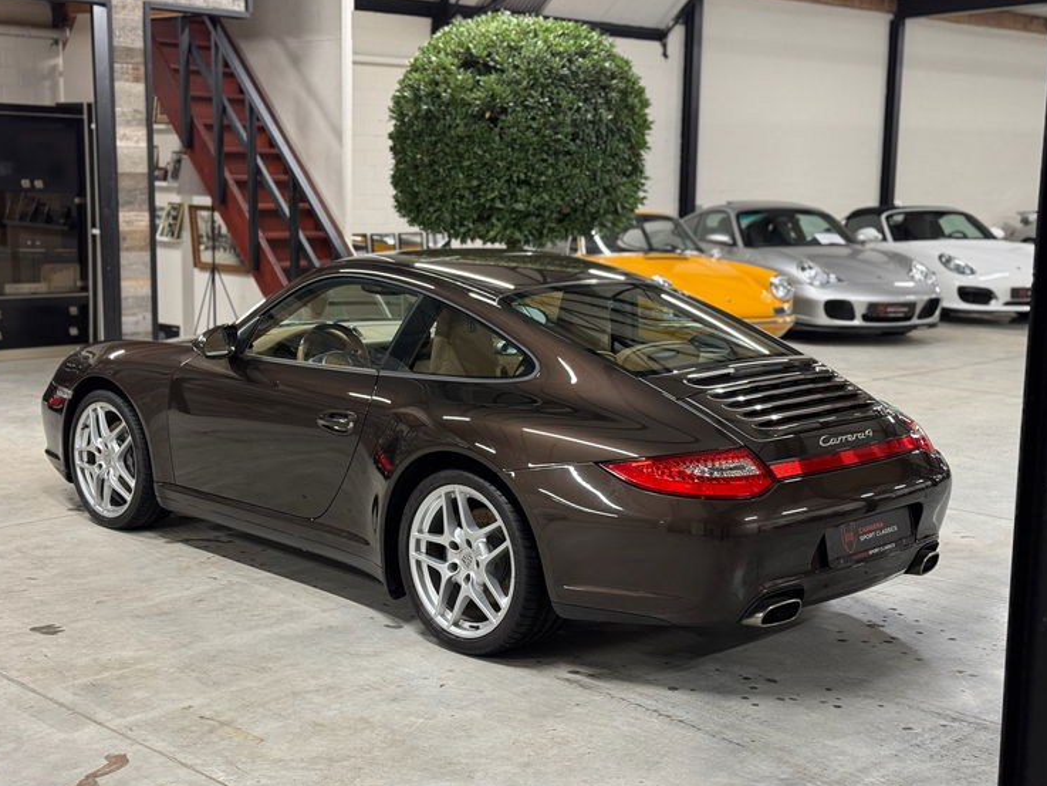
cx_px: 509
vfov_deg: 29.1
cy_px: 381
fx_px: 1513
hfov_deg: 38.2
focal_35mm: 50
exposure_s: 1/50
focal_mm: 6.76
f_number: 1.78
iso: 200
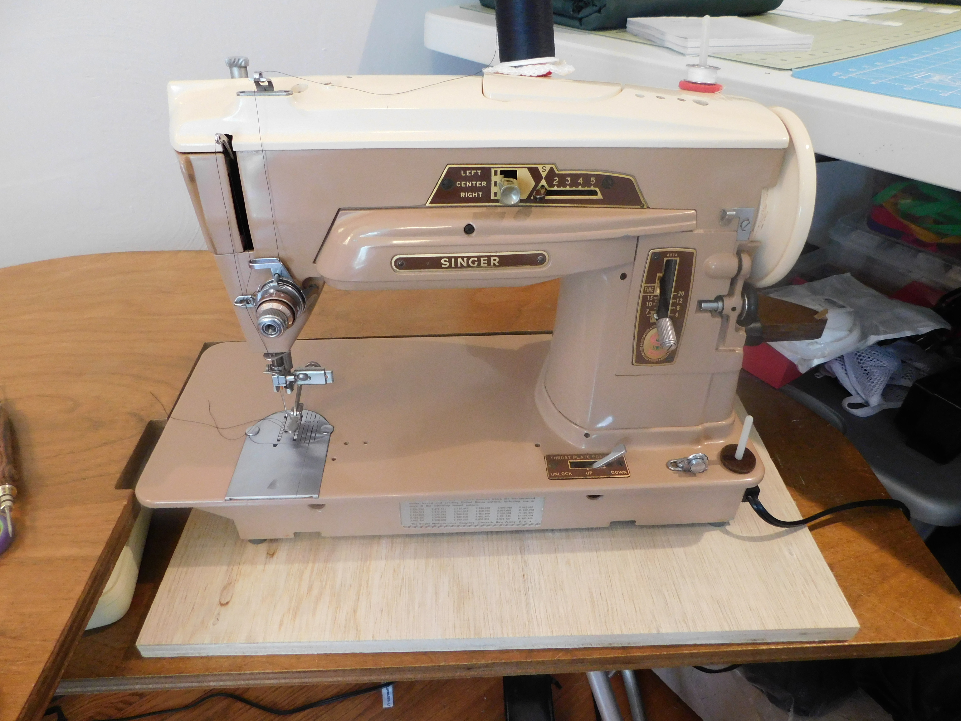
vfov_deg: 58.9
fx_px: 639
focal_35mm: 23
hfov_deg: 73.9
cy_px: 360
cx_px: 480
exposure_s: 1/20
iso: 400
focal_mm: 4
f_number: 3
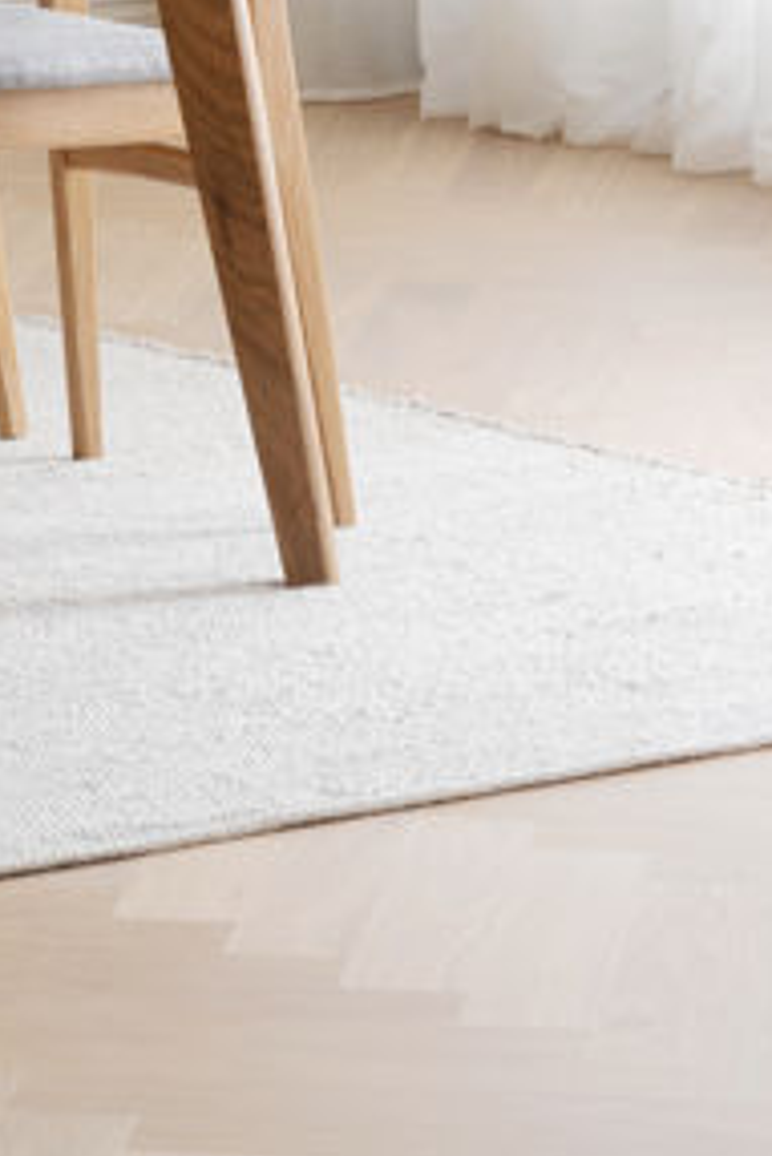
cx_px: -309
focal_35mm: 285
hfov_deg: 4.8
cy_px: -756
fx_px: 9156
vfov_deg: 7.1
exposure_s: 1/2.5
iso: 200
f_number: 5.6
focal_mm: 85
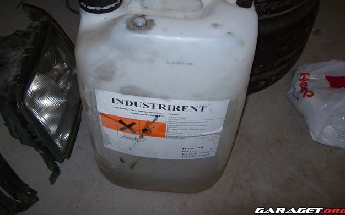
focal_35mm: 39
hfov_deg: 50.4
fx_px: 367
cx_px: 173
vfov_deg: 32.6
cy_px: 84
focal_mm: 6
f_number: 2.7
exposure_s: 1/64
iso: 80
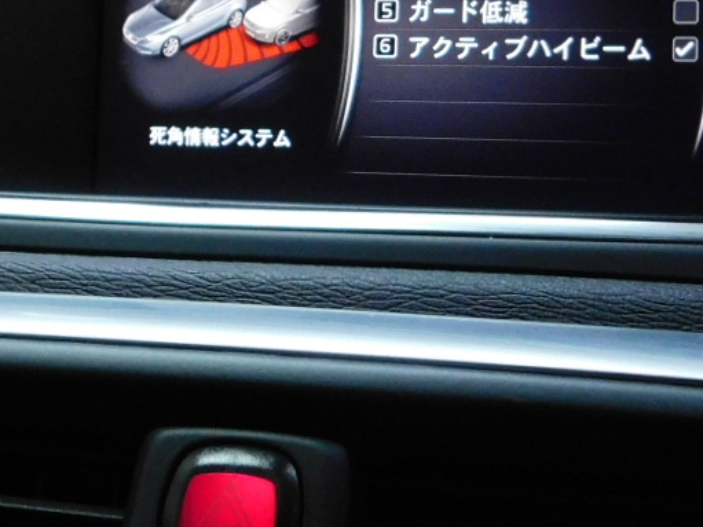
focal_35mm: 72
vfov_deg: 20.2
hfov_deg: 27.0
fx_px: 1462
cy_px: 100
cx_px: 381
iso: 400
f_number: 3
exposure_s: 1/30
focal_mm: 4
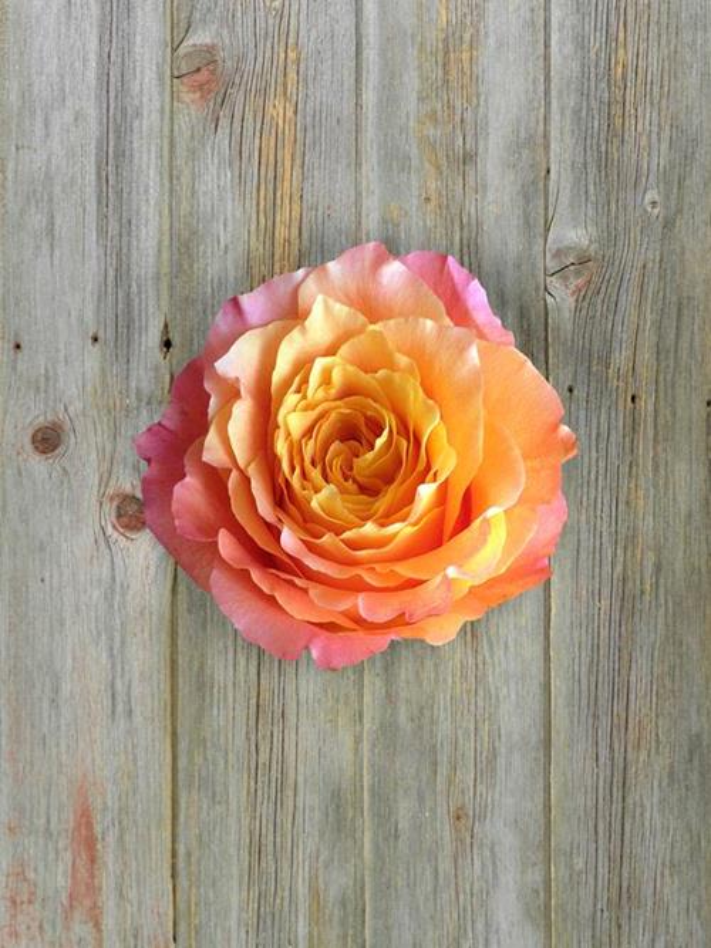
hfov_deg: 31.5
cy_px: 474
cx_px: 356
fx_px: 1260
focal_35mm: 46
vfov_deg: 41.2
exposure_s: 1/15
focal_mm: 8.1
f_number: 4.2
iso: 400
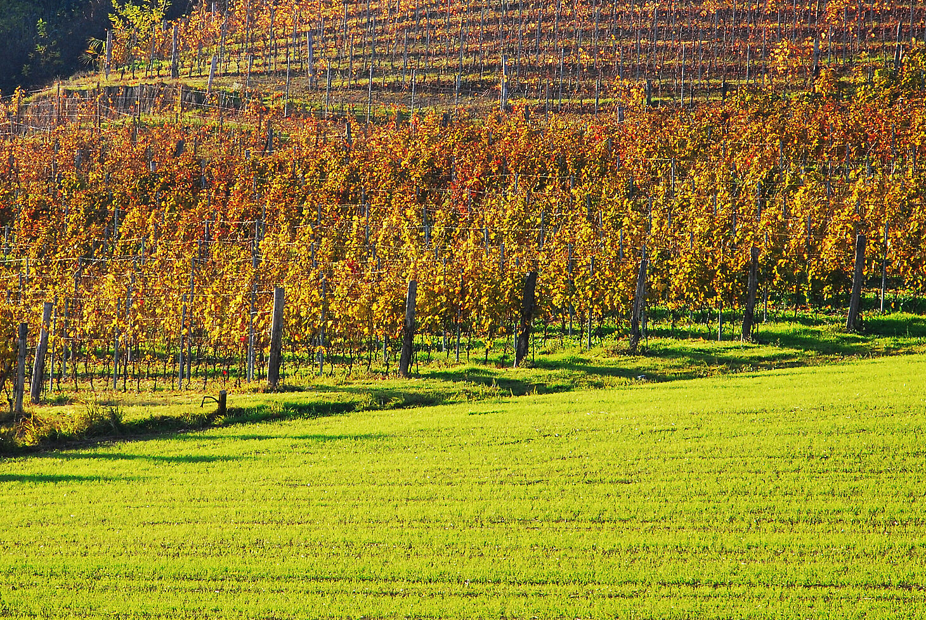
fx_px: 6667
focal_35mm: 259
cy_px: 156
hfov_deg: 7.9
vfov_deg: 5.3
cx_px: 477
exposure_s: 1/100
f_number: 8
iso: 100
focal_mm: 105
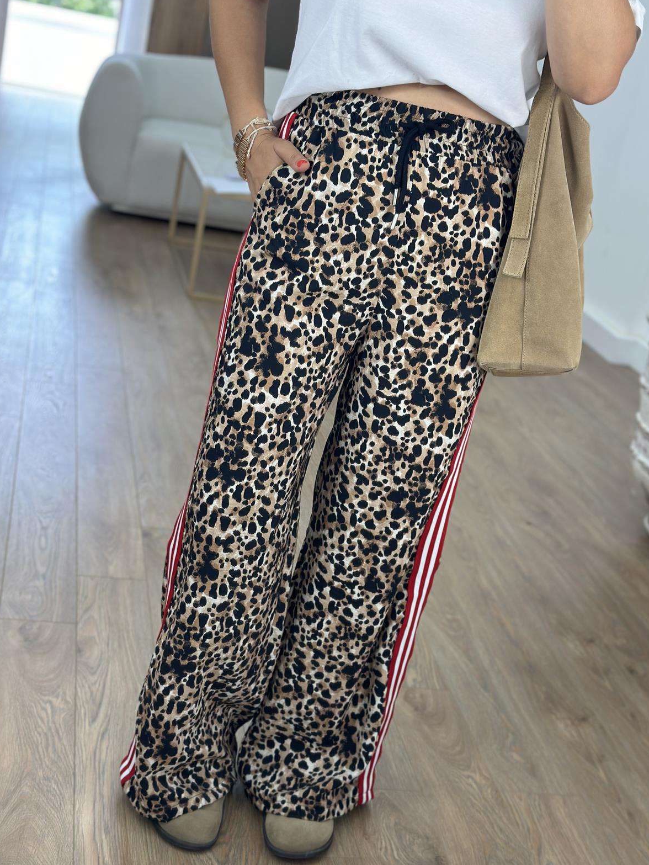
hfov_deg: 29.7
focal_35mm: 49
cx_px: 324
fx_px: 1224
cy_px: 436
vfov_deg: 38.9
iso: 80
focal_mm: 6.86
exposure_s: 1/100
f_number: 1.78
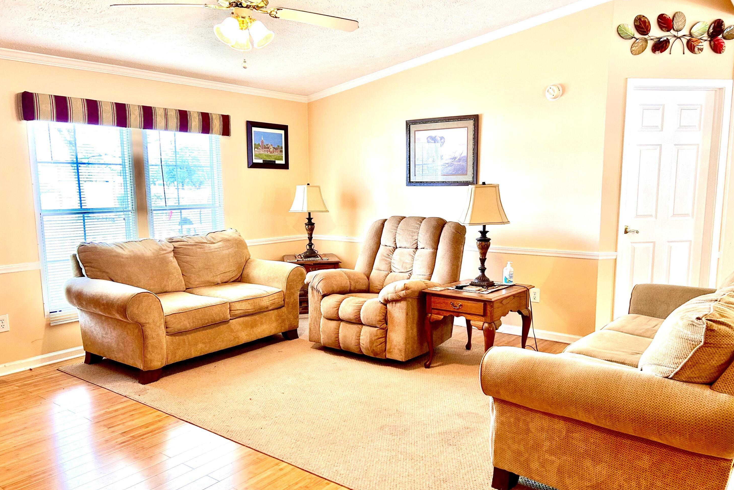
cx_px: 374
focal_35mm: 28
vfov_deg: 46.3
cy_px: 271
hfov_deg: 65.5
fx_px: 571
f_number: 1.5
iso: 125
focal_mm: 5.7
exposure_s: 1/60
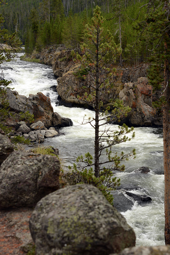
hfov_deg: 19.5
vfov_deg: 28.8
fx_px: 496
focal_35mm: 70
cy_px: 128
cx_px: 85
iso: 100
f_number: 5.6
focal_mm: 70
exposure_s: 1/200
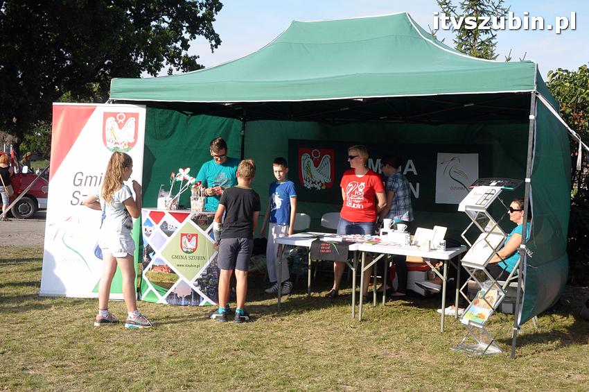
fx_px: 662
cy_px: 196
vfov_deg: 32.9
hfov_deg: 48.0
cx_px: 294
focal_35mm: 40
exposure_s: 1/500
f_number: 11
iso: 800
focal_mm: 27
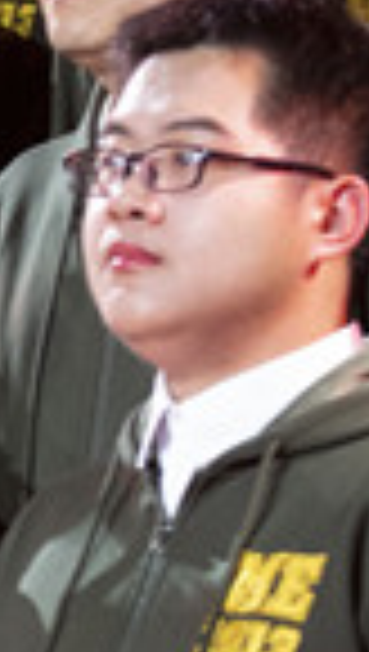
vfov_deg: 2.4
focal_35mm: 910
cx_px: -356
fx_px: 15765
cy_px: -121
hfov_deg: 1.3
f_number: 5.6
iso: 4000
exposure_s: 1/125
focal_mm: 210
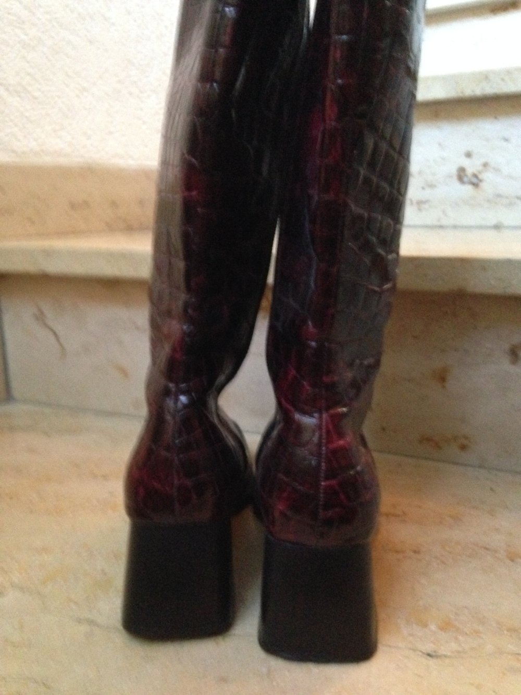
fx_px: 662
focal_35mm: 33
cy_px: 348
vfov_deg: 55.3
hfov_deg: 43.0
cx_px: 260
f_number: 2.4
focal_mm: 4.12
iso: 800
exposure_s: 1/15
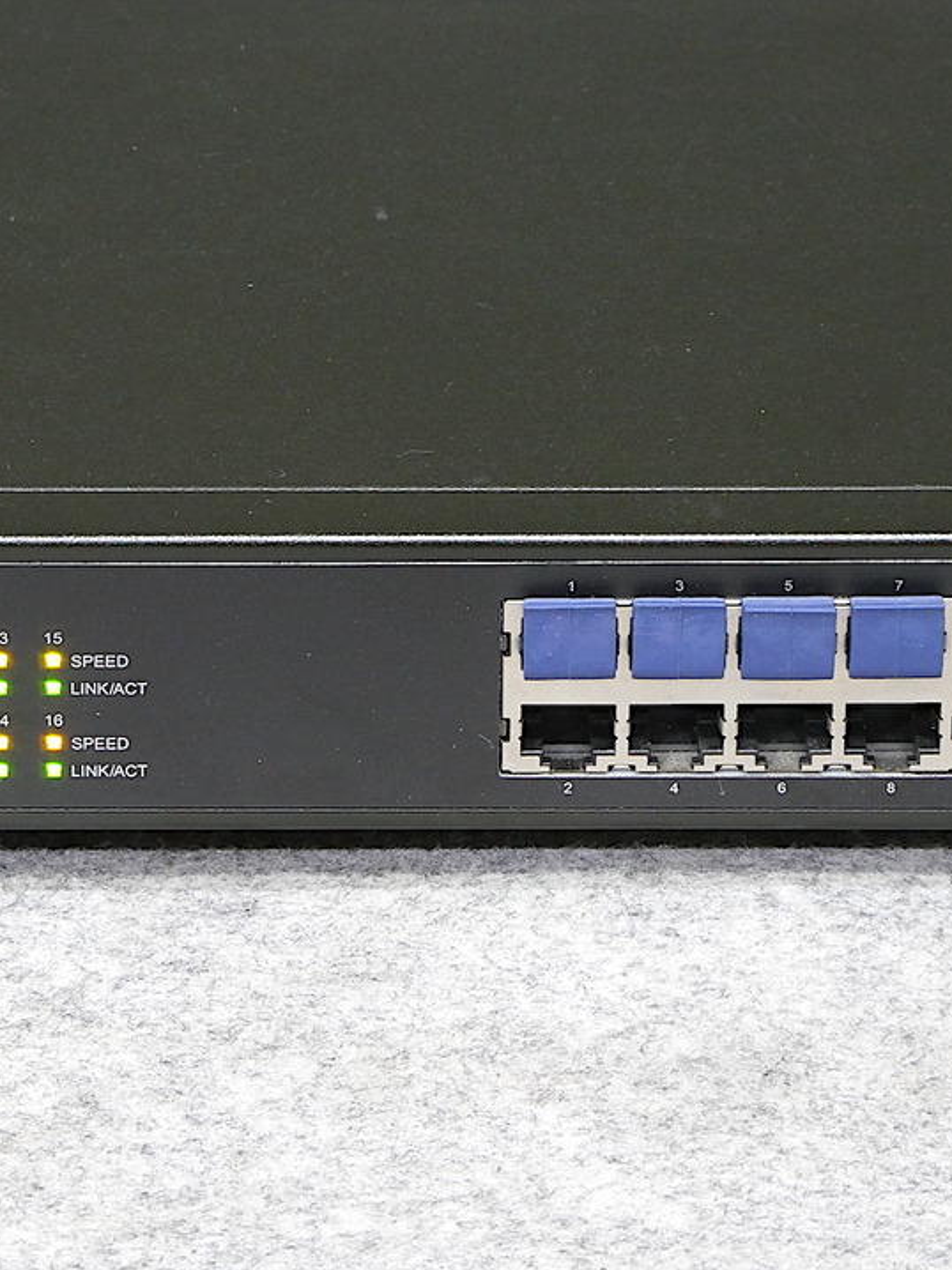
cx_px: 156
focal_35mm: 214
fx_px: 7852
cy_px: 635
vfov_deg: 9.3
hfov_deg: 6.9
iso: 400
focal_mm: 28.7
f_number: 5.5
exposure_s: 1/5
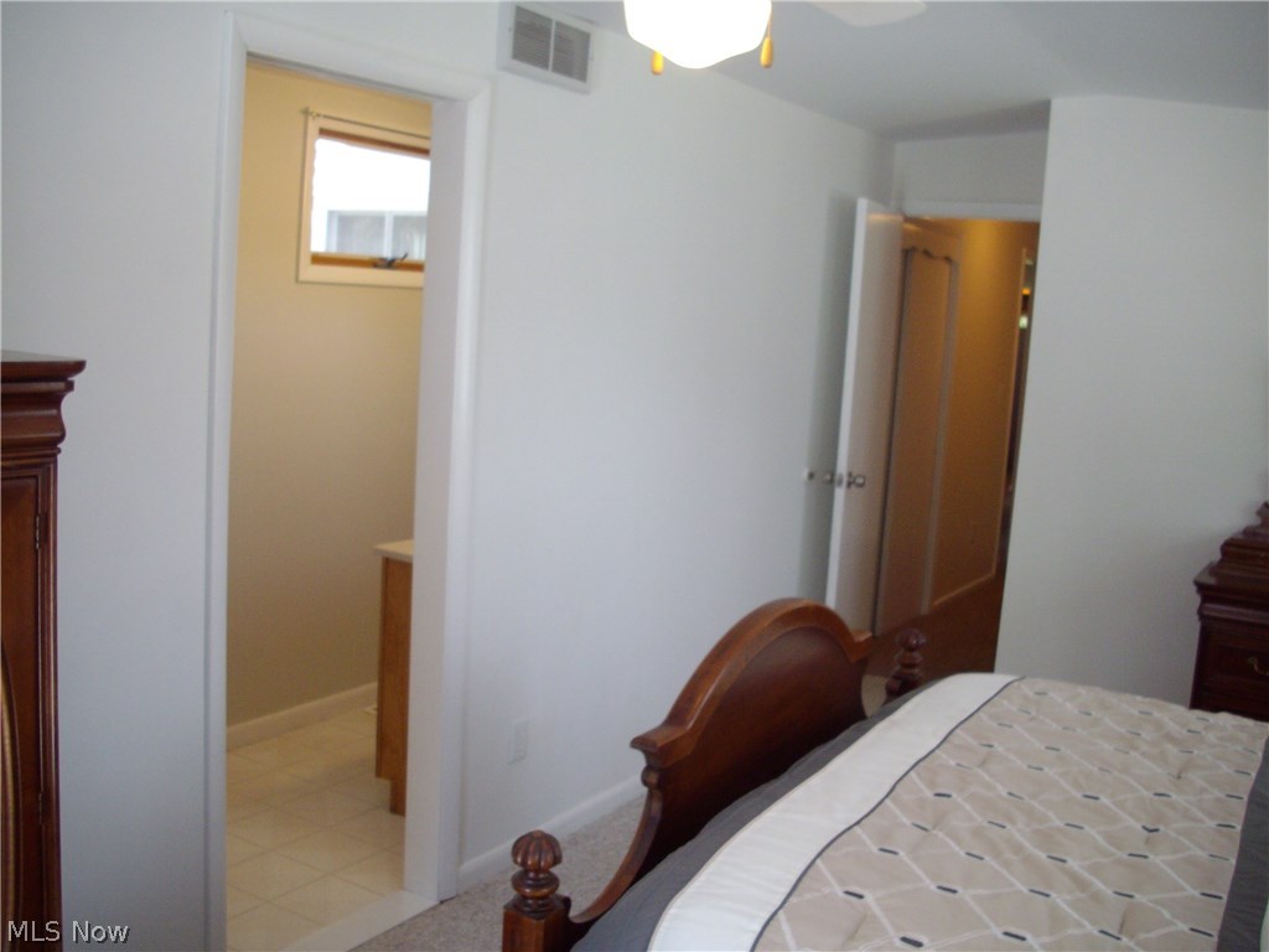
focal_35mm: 37
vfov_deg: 38.7
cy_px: 476
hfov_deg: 50.1
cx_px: 634
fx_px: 1356
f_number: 2.8
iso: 160
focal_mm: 6.2
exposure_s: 1/60
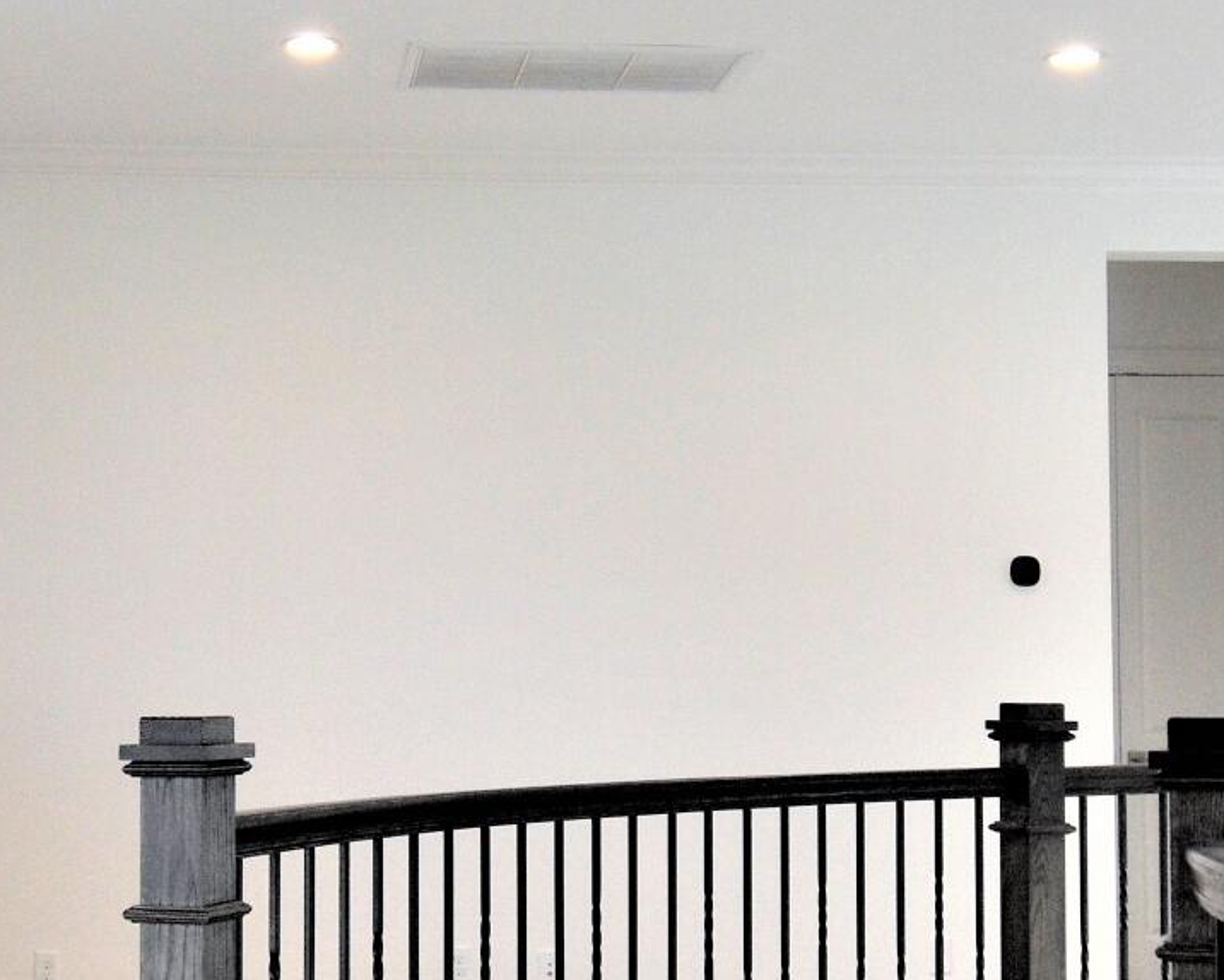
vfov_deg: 25.8
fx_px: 2138
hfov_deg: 31.6
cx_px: 385
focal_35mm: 59
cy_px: 583
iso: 400
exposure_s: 1/125
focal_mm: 10
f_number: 5.6
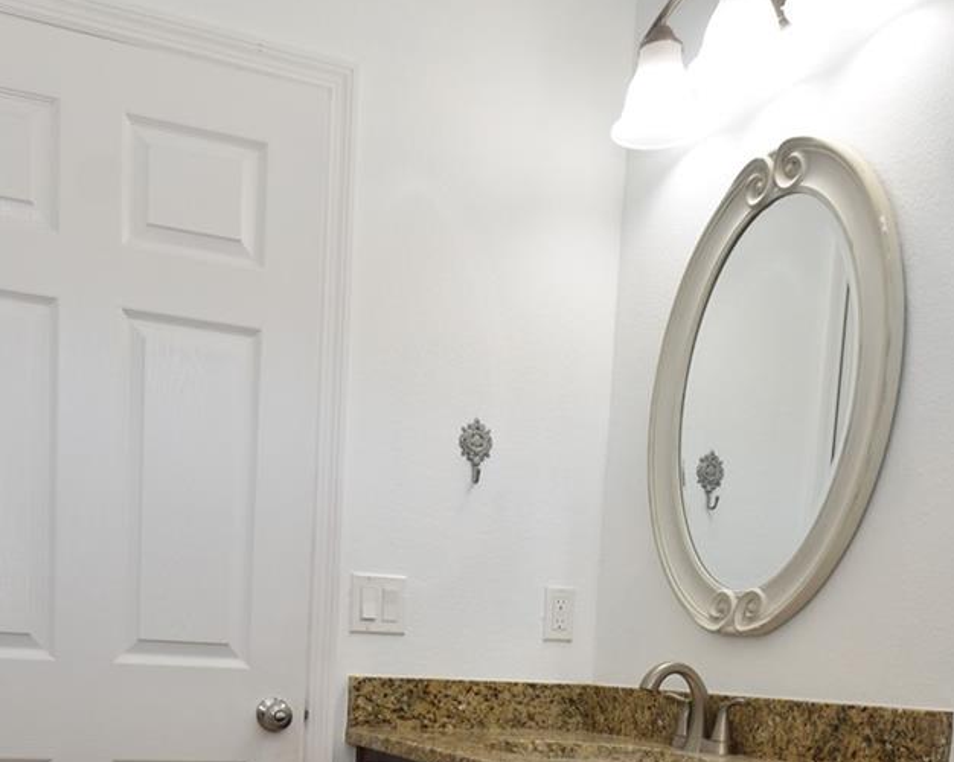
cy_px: 779
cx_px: 402
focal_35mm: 36
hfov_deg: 50.1
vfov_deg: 36.5
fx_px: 1016
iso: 200
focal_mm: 10
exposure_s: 1/80
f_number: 4.5
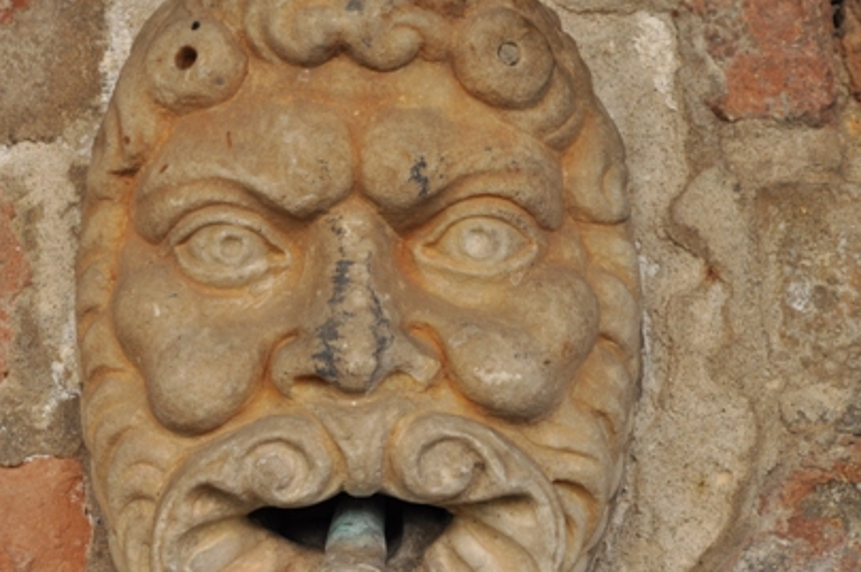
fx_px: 3269
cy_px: 327
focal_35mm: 137
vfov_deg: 10.0
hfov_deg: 15.0
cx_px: 364
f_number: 7.1
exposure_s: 1/125
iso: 400
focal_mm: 55
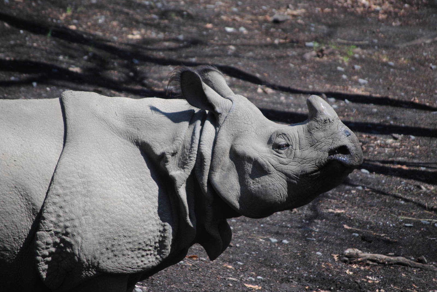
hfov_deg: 6.9
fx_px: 3646
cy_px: 146
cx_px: 218
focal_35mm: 300
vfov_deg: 4.6
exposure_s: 1/500
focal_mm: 200
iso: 250
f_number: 5.6
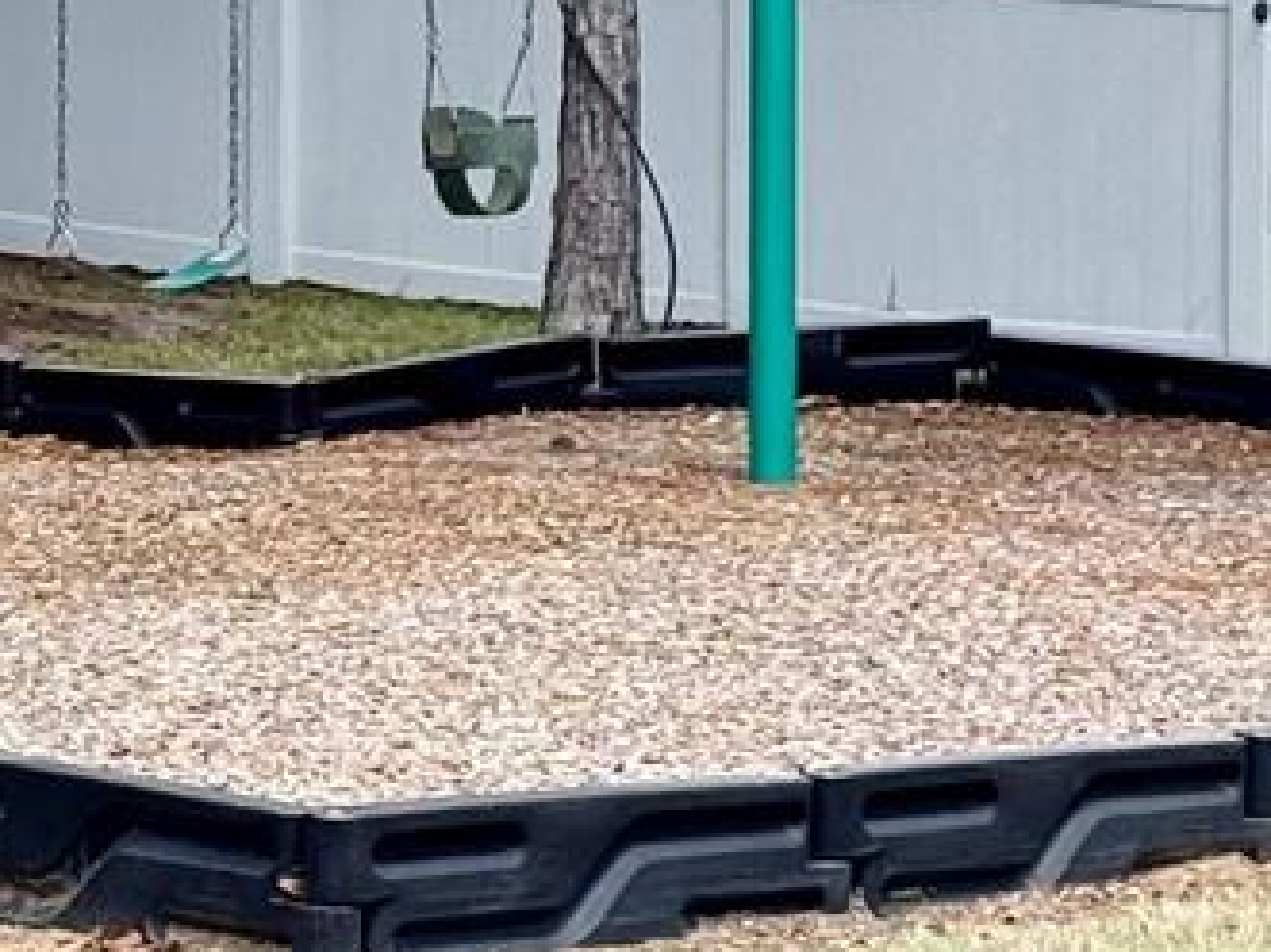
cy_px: 480
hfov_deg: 8.4
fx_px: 8515
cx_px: -261
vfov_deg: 6.4
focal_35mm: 232
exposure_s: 1/2577
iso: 100
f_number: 1.78
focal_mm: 6.76
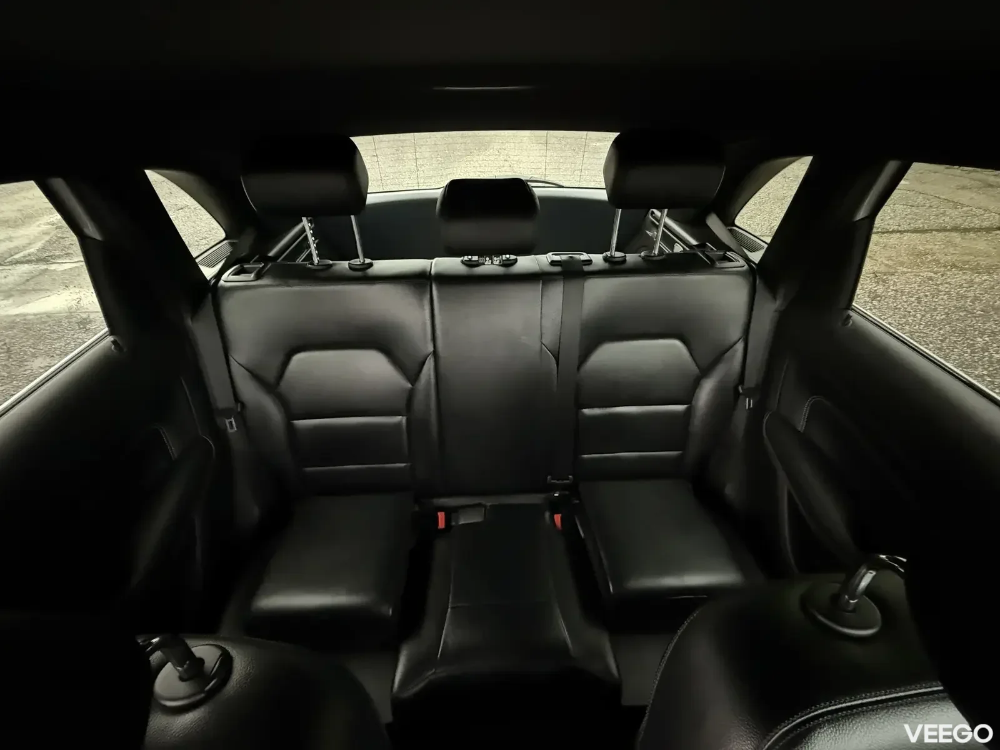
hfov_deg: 102.1
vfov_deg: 85.7
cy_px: 375
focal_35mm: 14
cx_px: 500
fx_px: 404
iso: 2000
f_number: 2.2
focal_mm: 2.22
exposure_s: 1/30
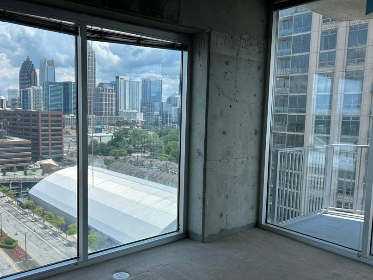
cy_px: 154
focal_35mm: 33
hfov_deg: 55.3
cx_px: 169
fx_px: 356
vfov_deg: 42.9
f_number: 1.5
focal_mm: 5.7
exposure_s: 1/1645
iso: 50
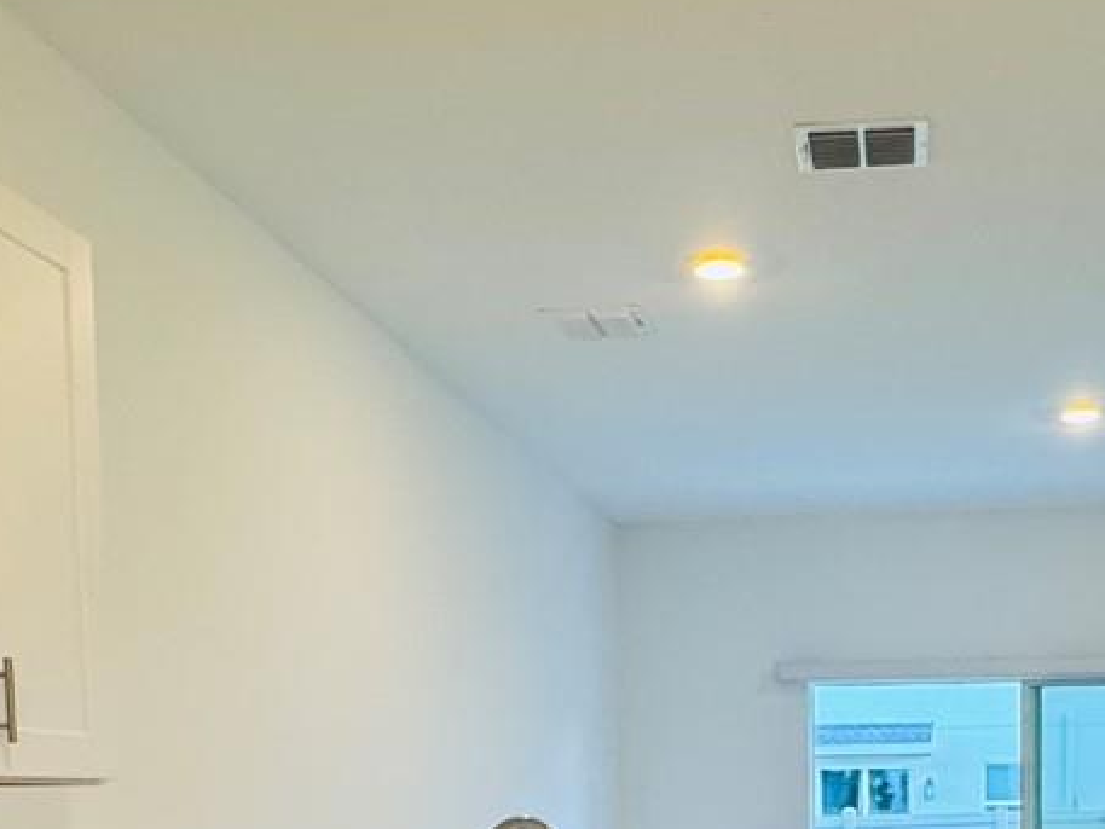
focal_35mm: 49
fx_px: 1565
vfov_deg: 26.8
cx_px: 796
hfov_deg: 38.1
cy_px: 960
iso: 200
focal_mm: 2.22
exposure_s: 1/120
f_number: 2.2
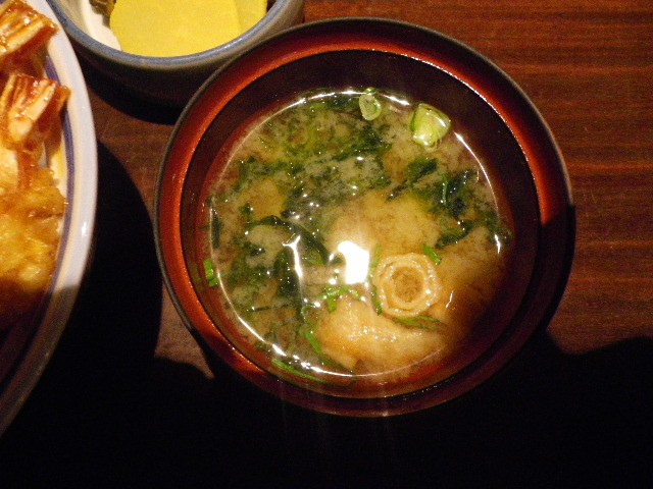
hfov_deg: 63.4
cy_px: 244
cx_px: 326
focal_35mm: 28
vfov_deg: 49.7
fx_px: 528
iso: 800
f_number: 2.6
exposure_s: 1/60
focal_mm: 4.9
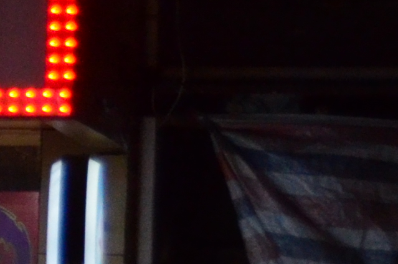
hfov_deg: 3.7
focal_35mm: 532
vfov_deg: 2.6
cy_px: 398
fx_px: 5868
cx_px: -933
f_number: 4.5
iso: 1600
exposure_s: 1/80
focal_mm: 46
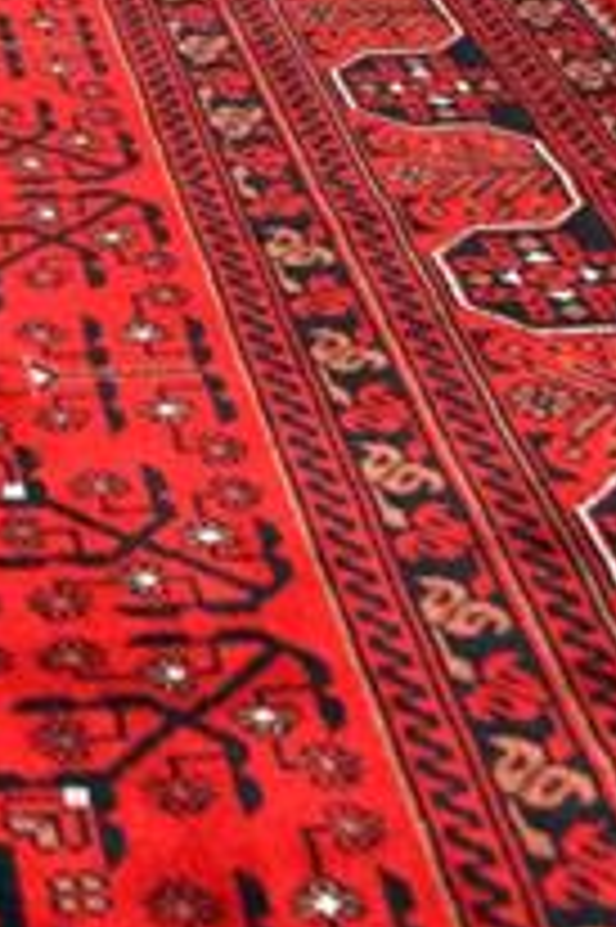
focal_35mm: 102
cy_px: -270
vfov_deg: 18.6
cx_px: -121
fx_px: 2622
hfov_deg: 13.1
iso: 640
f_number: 7.1
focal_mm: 35
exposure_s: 1/125
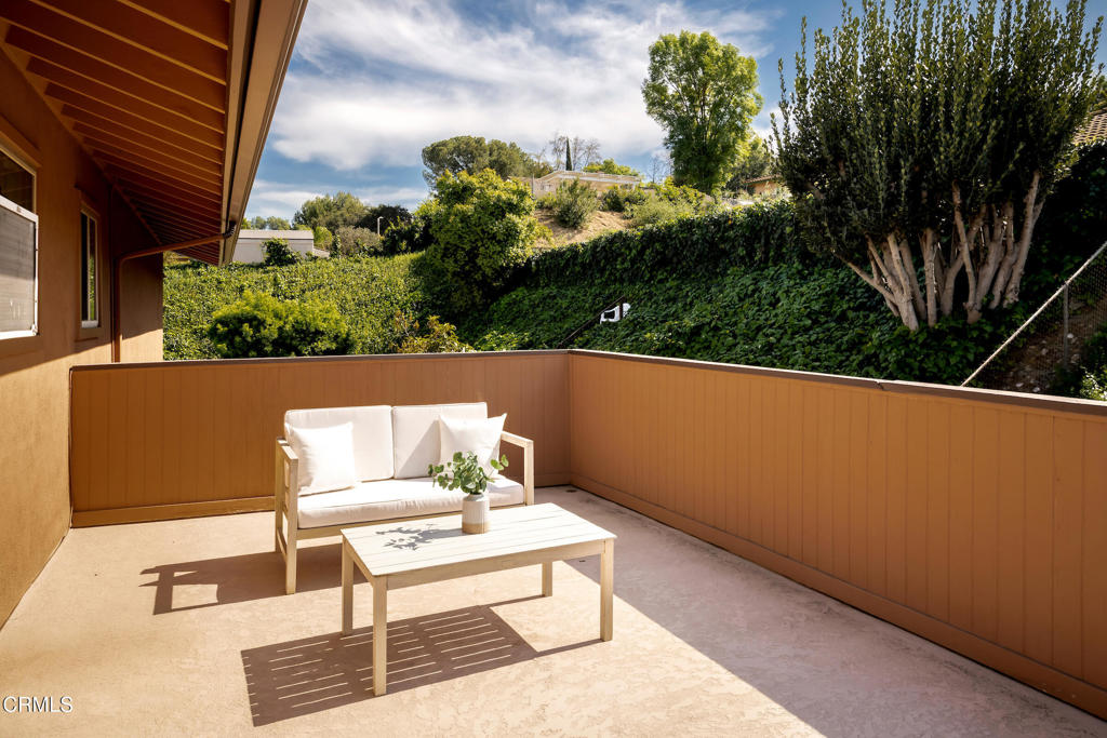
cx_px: 554
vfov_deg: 53.1
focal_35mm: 24
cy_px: 369
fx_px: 738
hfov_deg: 73.7
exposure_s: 1/250
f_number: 10
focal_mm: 24
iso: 64
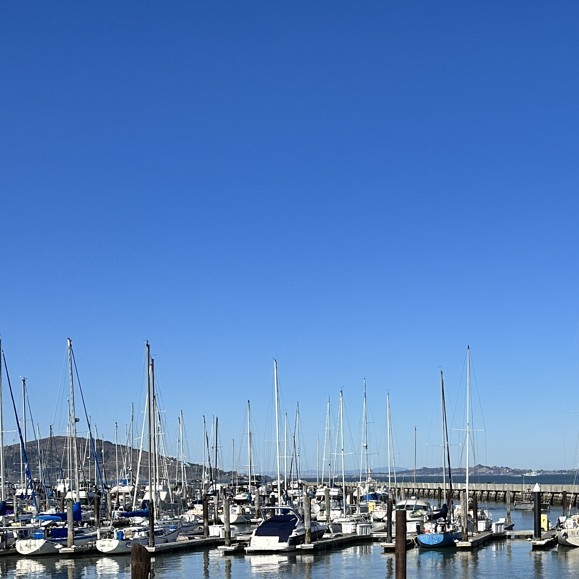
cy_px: 457
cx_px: 624
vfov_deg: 30.9
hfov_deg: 28.9
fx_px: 1022
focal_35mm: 54
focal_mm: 6.86
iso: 80
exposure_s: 1/8929
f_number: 1.78
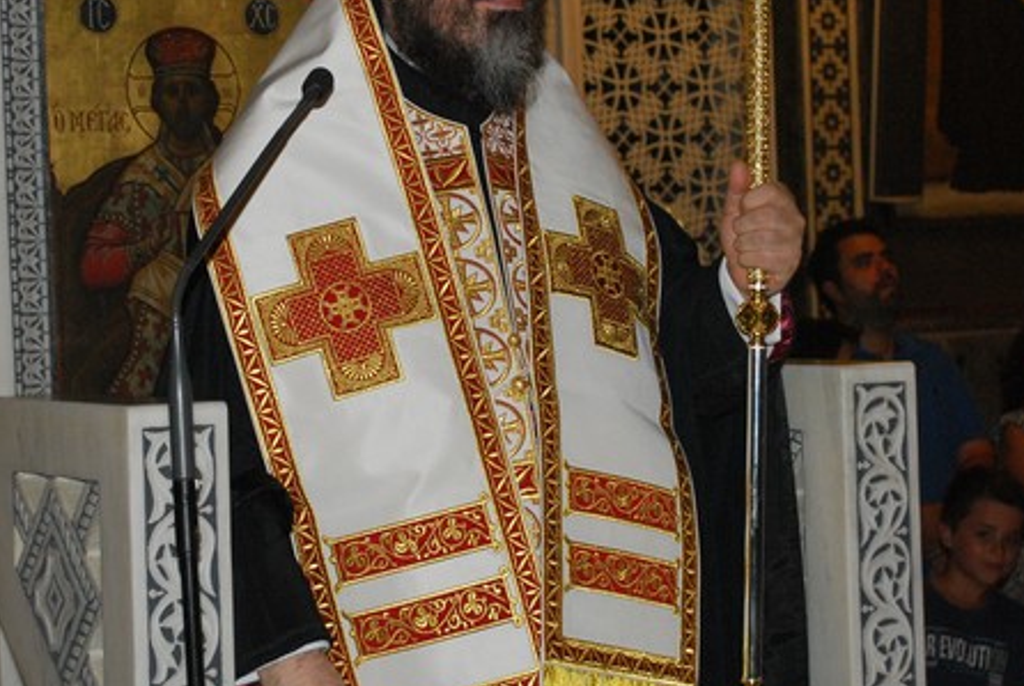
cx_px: 453
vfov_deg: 13.7
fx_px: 2848
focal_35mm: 100
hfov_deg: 20.4
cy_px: 188
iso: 800
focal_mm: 35
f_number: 5.3
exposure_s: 1/60
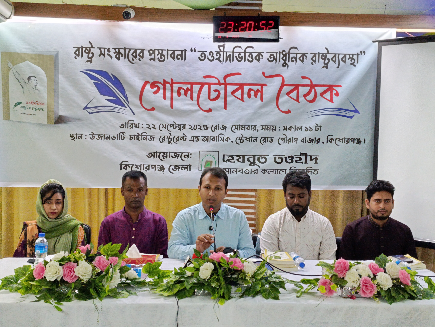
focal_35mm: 46
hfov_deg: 41.2
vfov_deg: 31.6
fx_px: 579
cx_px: 218
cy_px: 164
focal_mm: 6.11
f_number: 1.65
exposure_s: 1/50
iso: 892
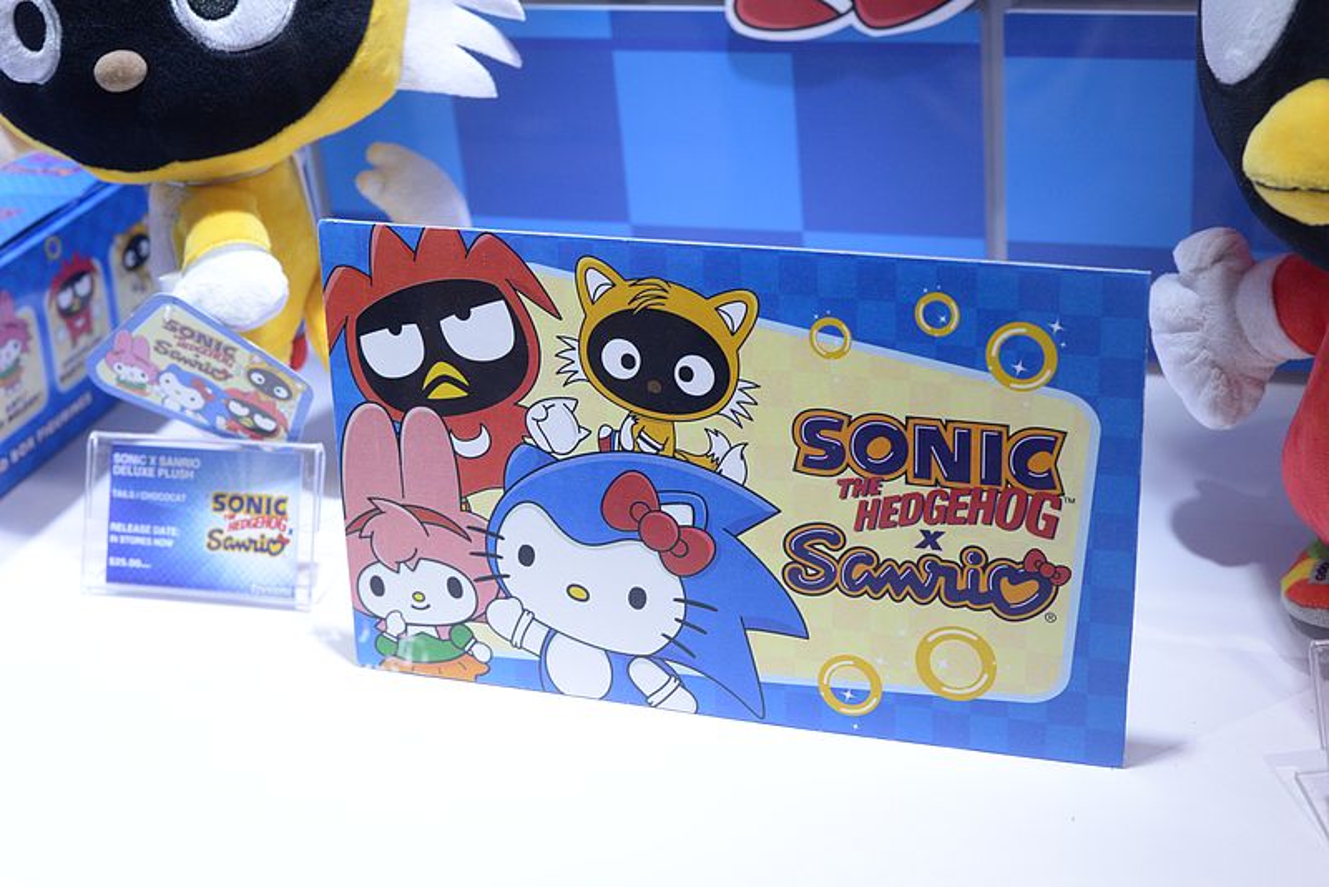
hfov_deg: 39.6
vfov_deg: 27.0
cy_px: 444
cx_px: 664
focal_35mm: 50
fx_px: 1846
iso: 2000
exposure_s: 1/160
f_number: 6.3
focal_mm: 50
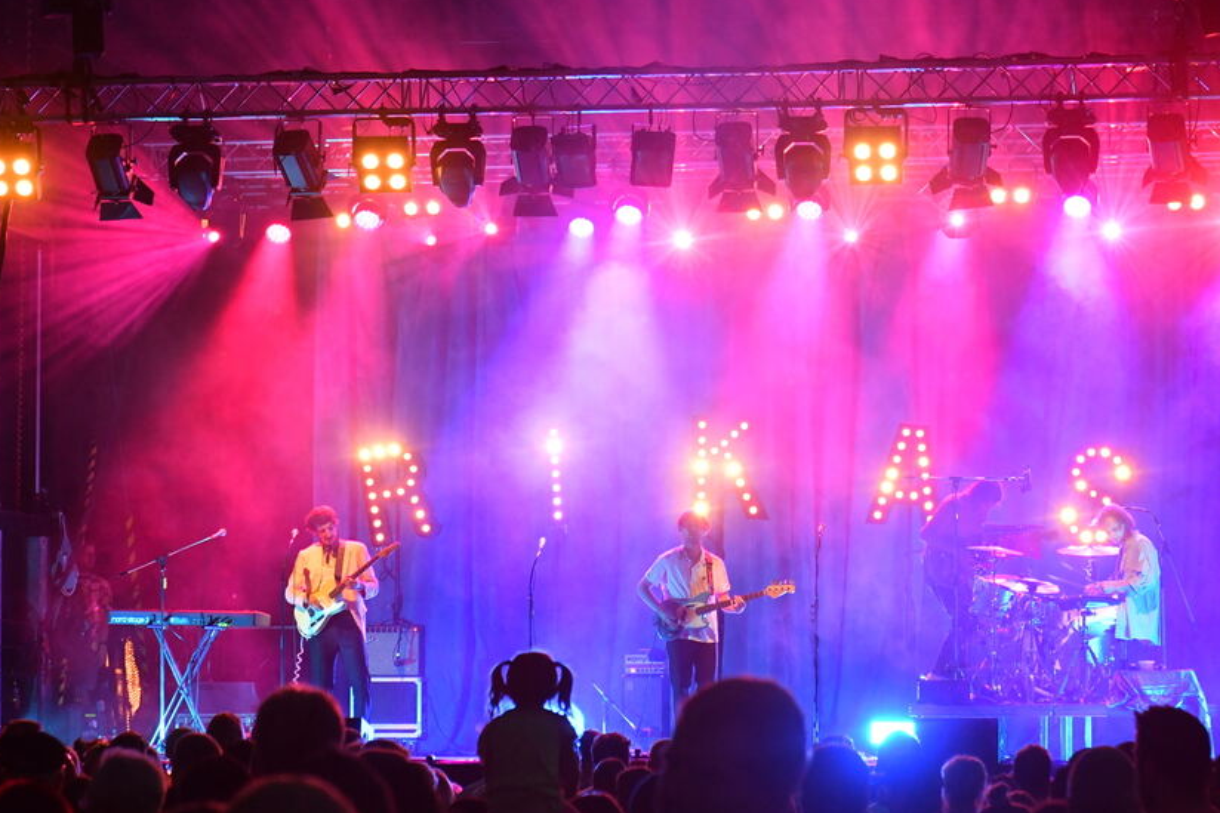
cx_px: 677
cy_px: 418
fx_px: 5184
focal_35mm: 153
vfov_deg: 9.0
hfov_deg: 13.4
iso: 1600
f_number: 4.5
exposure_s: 1/80
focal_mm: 70
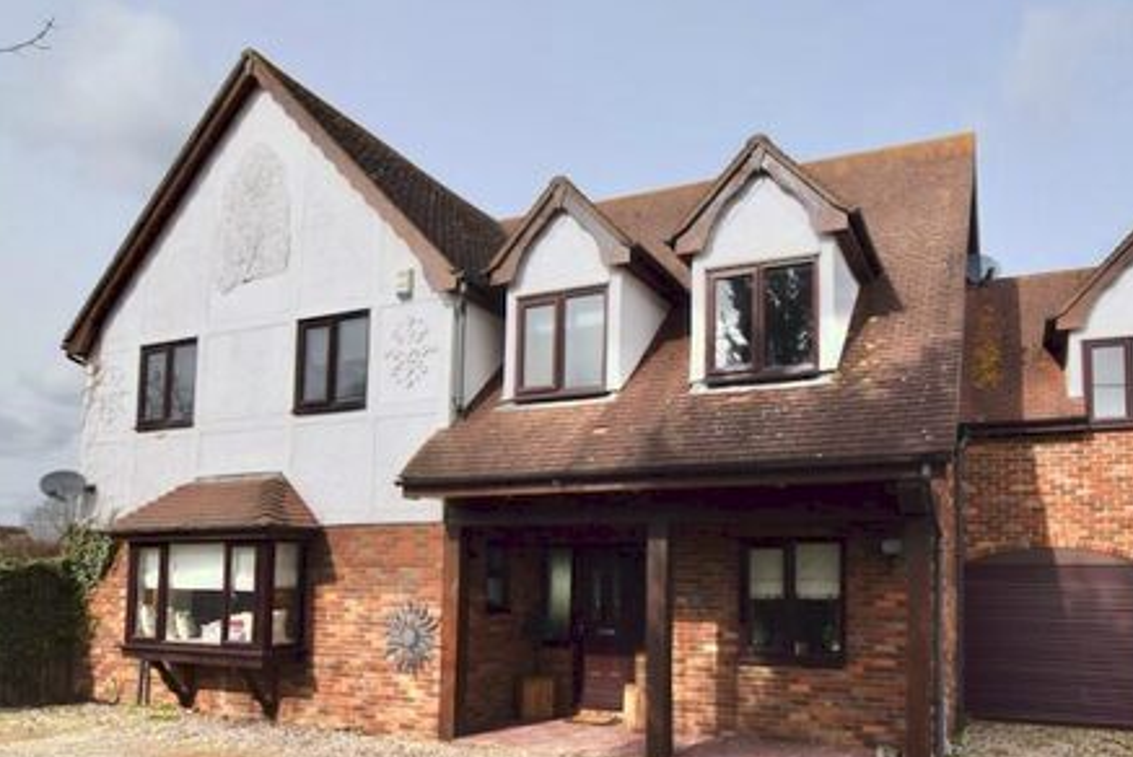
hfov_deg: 72.7
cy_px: 521
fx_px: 756
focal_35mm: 24
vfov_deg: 51.9
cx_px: 692
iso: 100
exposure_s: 1/200
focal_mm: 10
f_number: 9
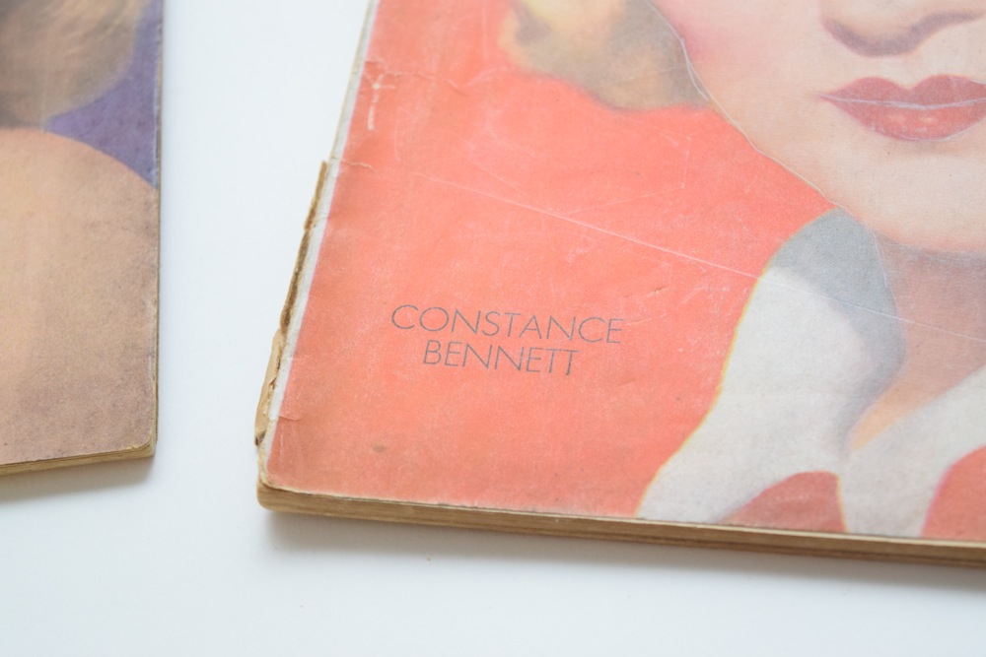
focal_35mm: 82
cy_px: 328
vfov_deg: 16.6
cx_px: 493
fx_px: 2260
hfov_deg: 24.6
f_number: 5.6
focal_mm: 55
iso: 1400
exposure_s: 1/60
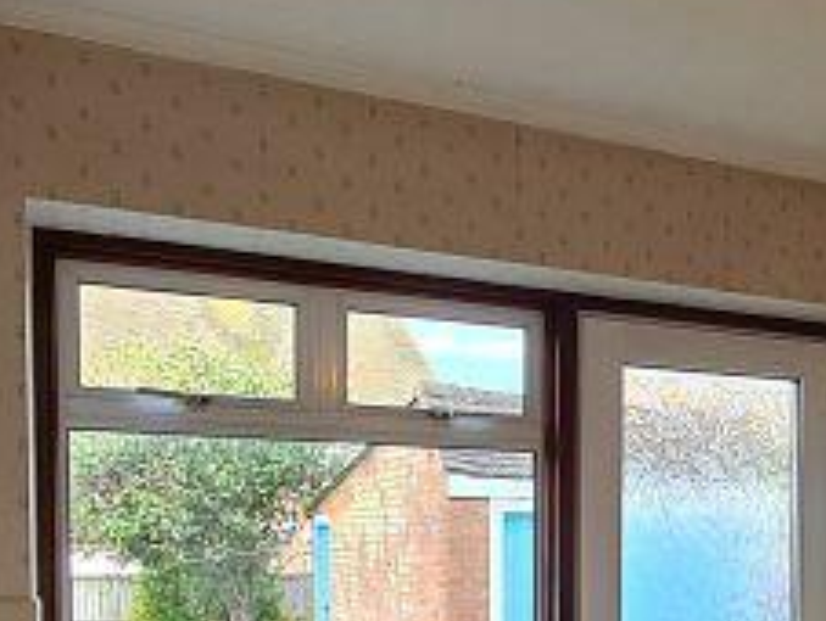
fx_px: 1099
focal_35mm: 46
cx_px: 746
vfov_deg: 30.0
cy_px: 577
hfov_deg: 38.3
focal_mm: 2.2
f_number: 2.2
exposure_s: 1/100
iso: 80
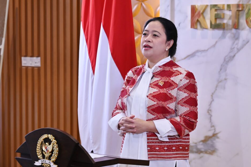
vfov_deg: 13.1
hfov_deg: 19.4
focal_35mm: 105
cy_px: 84
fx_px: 733
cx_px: 133
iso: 1600
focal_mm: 97
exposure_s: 1/100
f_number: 6.3
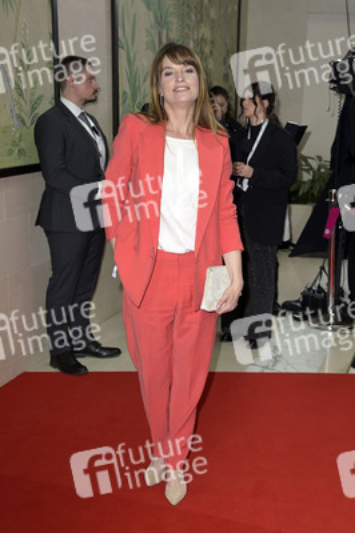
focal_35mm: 50
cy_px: 266
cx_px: 178
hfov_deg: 26.9
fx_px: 741
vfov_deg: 39.6
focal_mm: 50
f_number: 5.6
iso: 640
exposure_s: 1/200
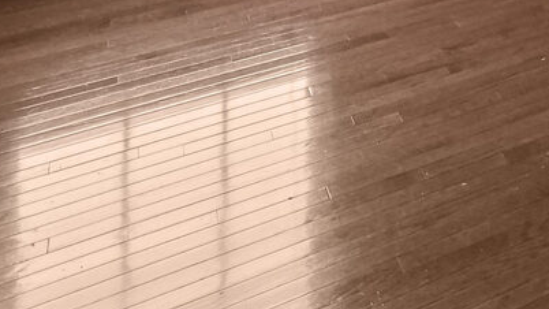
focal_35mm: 59
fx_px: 859
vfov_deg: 14.7
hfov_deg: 21.7
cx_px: 998
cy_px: -394
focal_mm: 14
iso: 2000
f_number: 10
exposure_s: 1/60
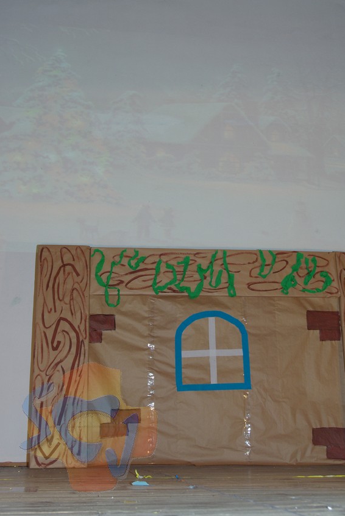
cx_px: 198
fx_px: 755
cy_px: 229
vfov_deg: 37.7
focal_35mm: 53
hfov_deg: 25.7
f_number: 5.6
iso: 400
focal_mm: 29
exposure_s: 1/45
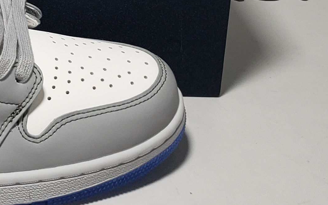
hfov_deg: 18.4
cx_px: -101
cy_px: -171
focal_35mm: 105
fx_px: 939
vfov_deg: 11.5
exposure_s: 1/404
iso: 50
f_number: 1.5
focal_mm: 4.3
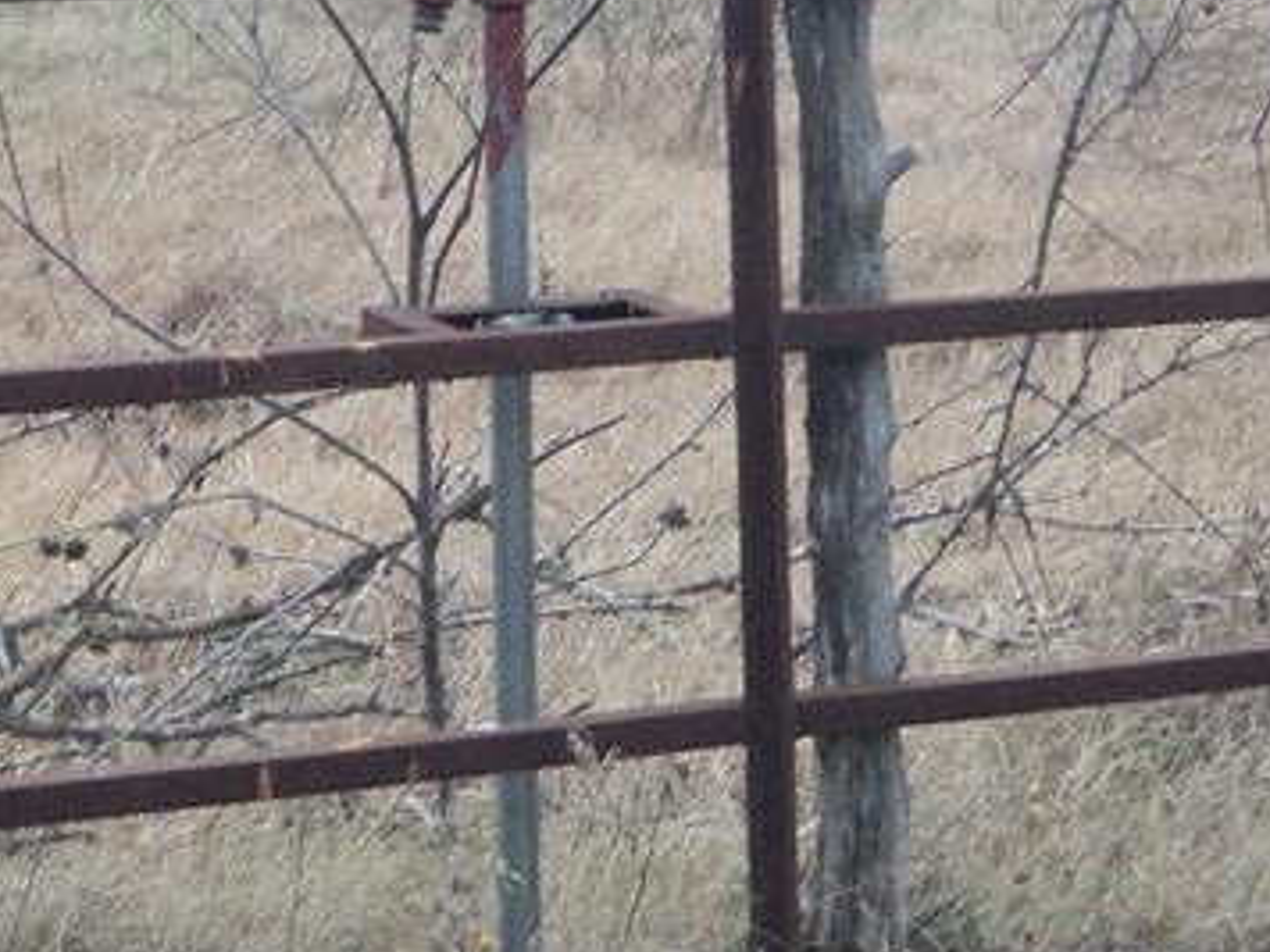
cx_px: 339
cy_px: 342
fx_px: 5173
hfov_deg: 14.0
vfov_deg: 10.5
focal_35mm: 141
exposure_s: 1/50
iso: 80
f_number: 4.6
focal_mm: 8.7
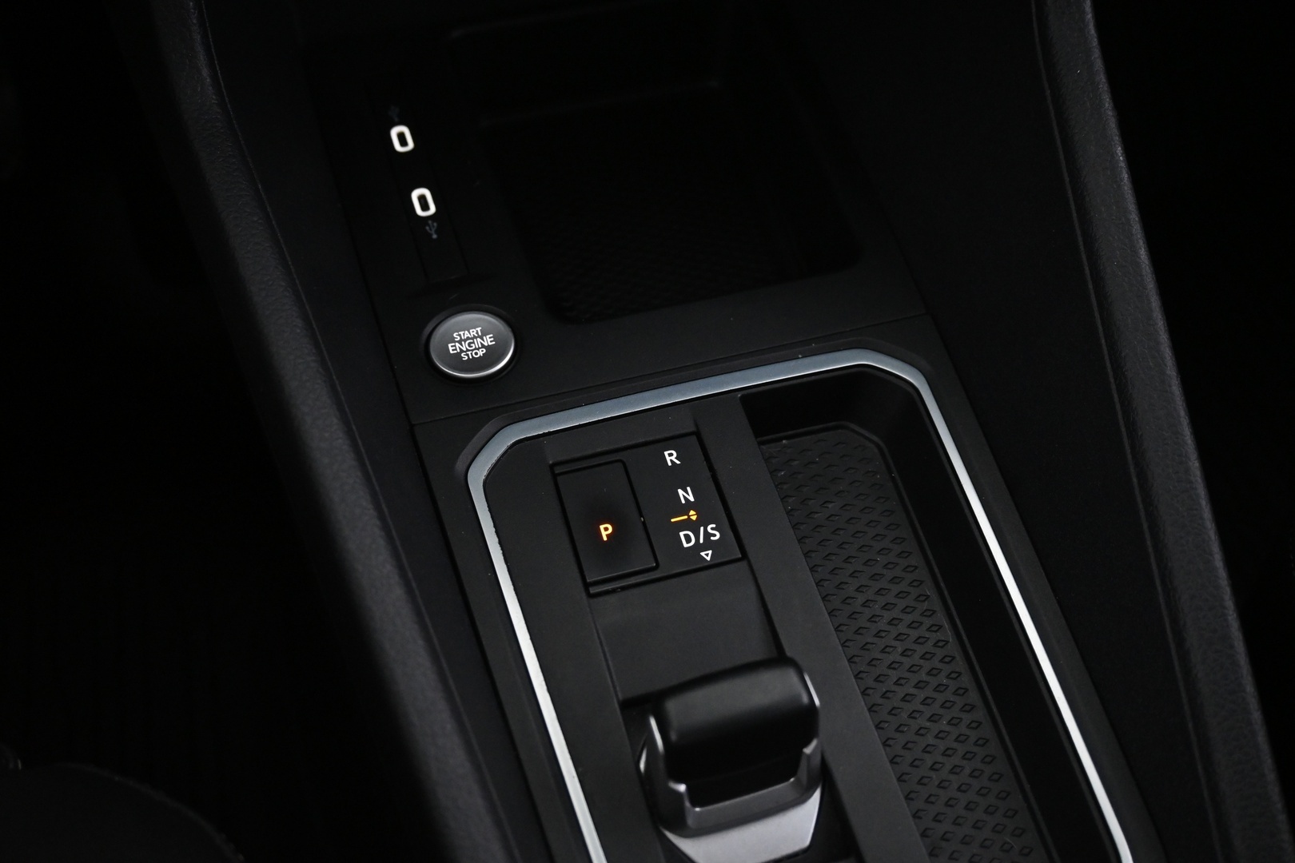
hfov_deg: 58.3
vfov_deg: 40.8
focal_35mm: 32
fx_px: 1160
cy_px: 432
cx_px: 648
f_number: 4
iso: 2800
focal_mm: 21.5
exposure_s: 1/30
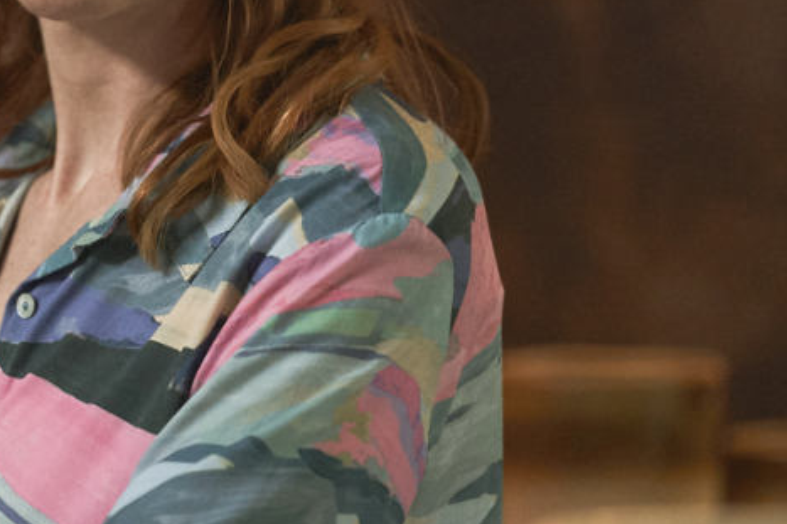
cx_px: 86
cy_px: 155
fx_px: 11232
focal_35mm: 514
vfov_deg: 2.7
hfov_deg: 4.0
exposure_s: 1/160
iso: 2000
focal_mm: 200
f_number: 3.2
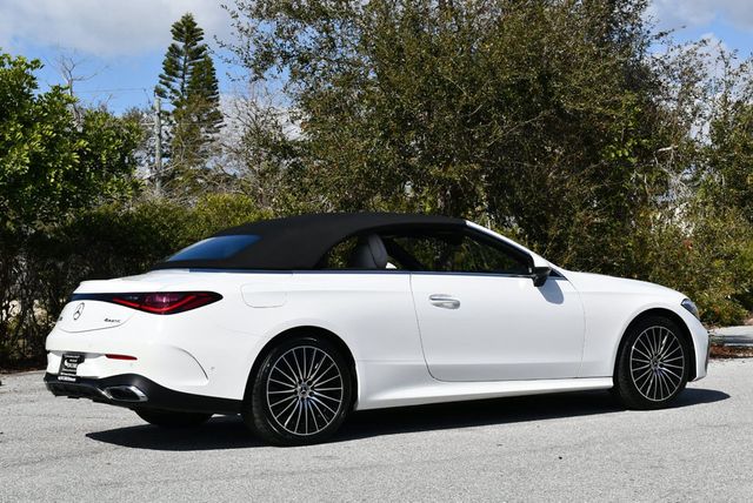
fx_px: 1424
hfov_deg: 29.6
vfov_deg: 20.1
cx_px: 376
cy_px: 252
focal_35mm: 68
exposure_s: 1/320
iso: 100
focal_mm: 34
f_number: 9
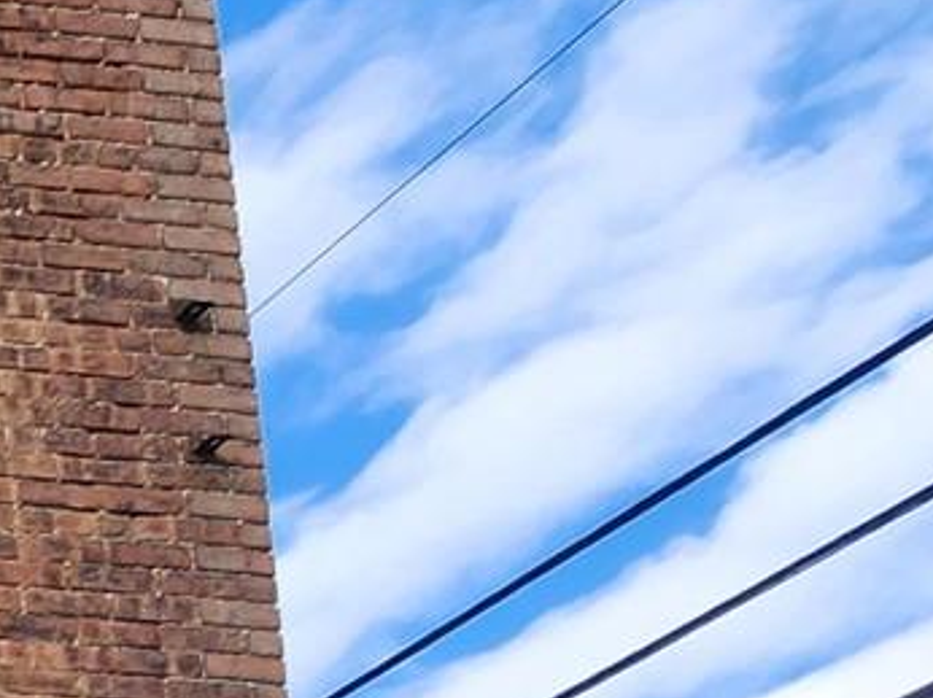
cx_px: -1604
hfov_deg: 13.0
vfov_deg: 12.6
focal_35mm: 77
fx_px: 2074
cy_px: 1862
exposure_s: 1/668
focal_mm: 2.2
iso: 50
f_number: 2.2
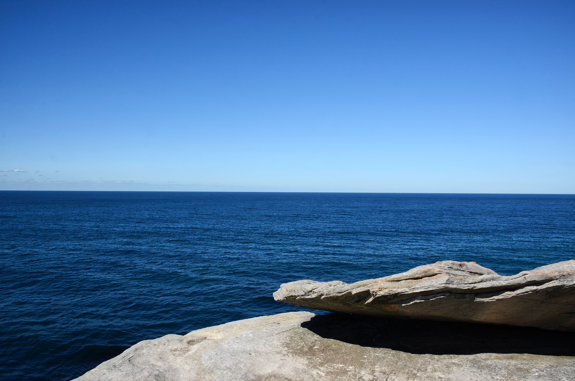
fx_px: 430
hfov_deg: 67.5
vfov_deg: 47.7
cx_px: 288
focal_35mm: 27
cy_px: 190
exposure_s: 1/320
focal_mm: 18
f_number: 11
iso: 200
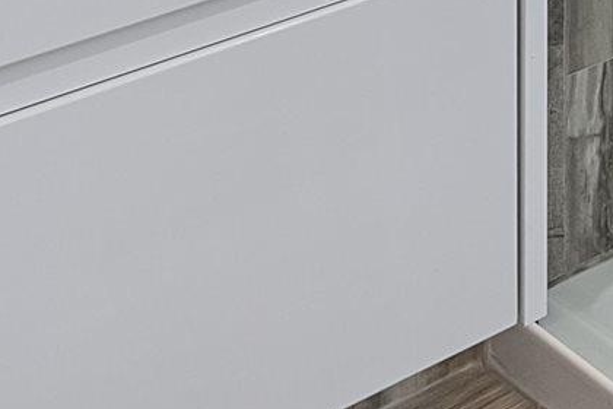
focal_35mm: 121
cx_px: 1225
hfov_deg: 14.2
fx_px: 2054
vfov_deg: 8.6
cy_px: -963
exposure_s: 1/25
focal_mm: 16.5
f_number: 8
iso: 250
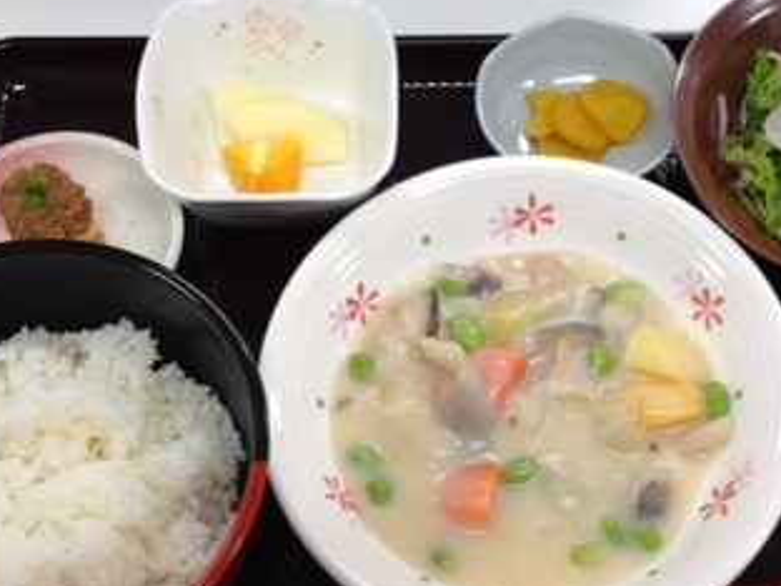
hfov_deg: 33.1
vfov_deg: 25.1
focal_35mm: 58
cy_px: 396
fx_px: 1309
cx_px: 492
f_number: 2.4
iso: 50
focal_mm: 4.12
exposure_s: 1/40
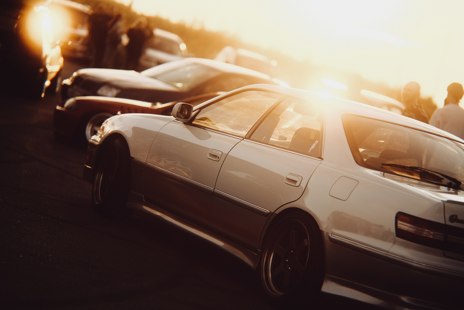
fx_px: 1456
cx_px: 232
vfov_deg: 12.1
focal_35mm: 113
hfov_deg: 18.1
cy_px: 155
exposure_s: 1/7000
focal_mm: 75
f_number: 1.2
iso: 320
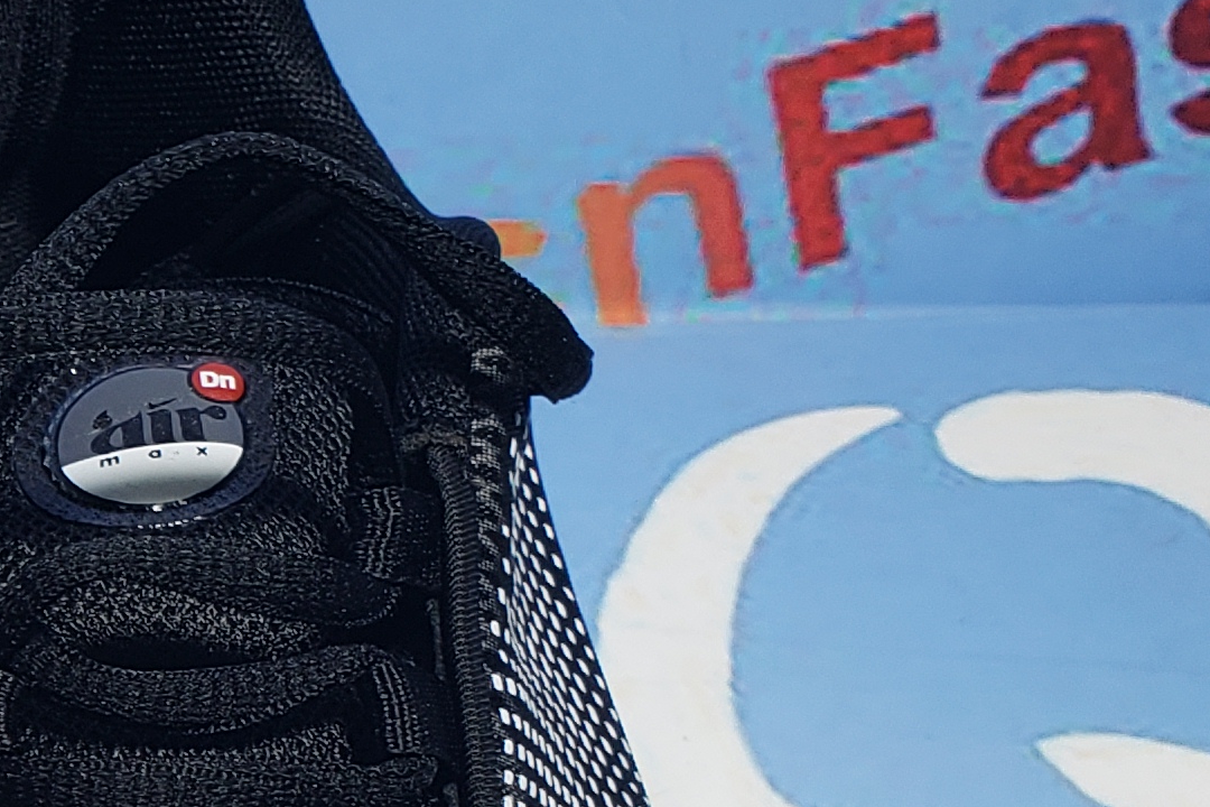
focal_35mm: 101
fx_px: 3394
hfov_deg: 17.8
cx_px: -671
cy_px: 1004
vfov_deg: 13.2
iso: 50
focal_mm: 4.3
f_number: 2.4
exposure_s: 1/146
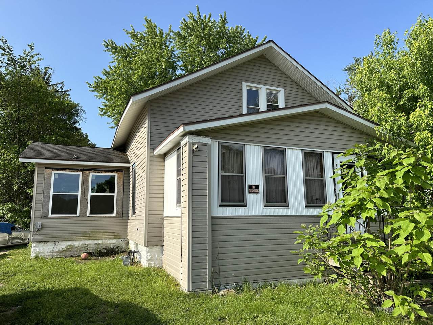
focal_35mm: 24
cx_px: 216
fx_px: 300
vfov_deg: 56.8
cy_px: 162
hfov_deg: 71.6
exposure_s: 1/3155
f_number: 1.78
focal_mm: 6.86
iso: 80
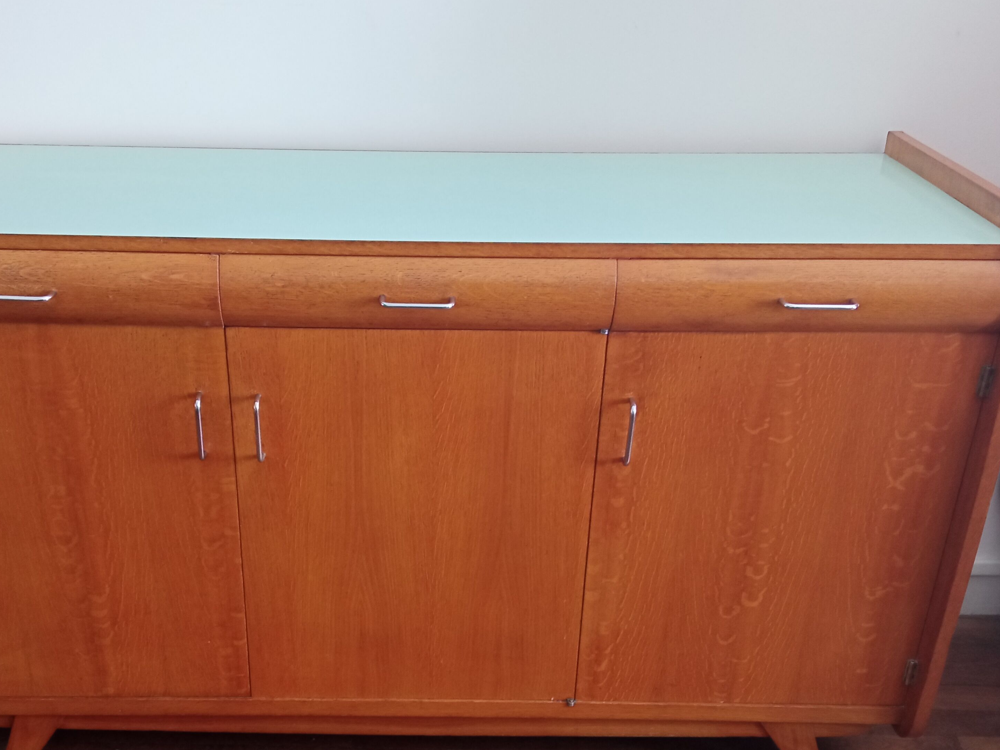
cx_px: 424
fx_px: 1127
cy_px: 501
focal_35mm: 39
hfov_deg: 47.7
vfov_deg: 36.4
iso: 448
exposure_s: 1/33.3
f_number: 2.2
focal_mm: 3.79
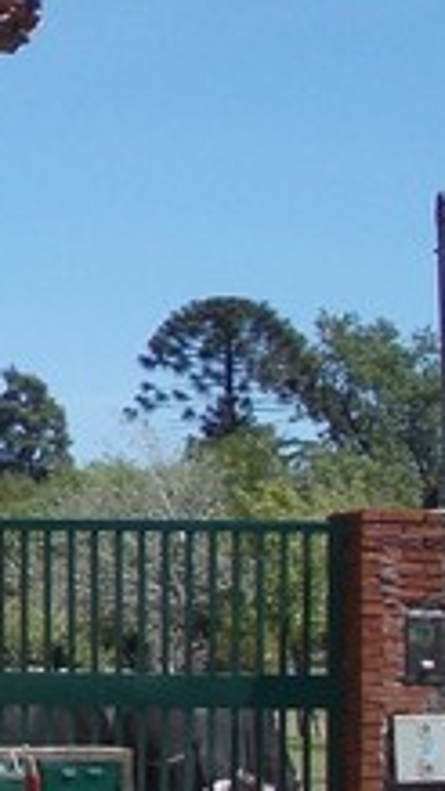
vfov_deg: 14.8
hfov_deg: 7.6
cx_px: -724
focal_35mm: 145
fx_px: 3045
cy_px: 524
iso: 80
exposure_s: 1/250
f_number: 6.2
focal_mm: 5.3
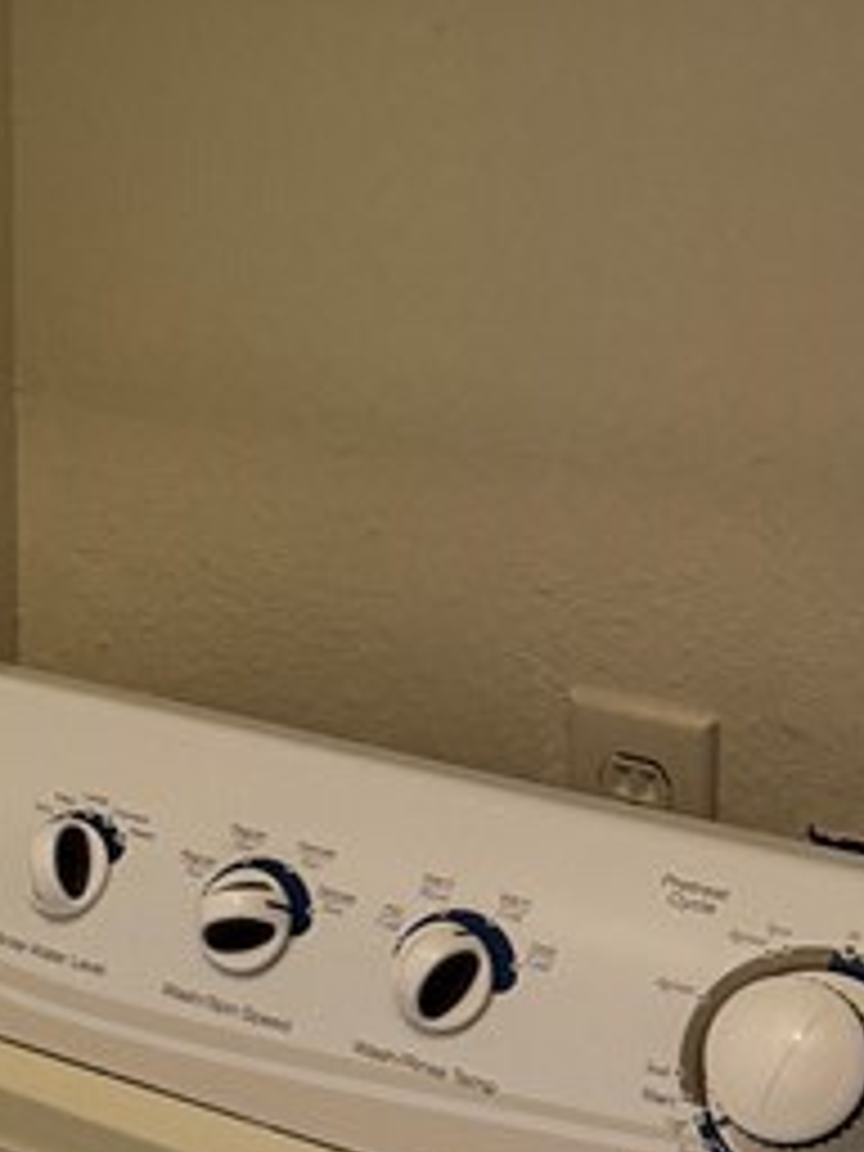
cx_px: -324
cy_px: 68
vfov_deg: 20.0
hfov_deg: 14.6
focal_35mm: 96
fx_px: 3195
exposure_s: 1/60
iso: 200
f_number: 1.78
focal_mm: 6.76
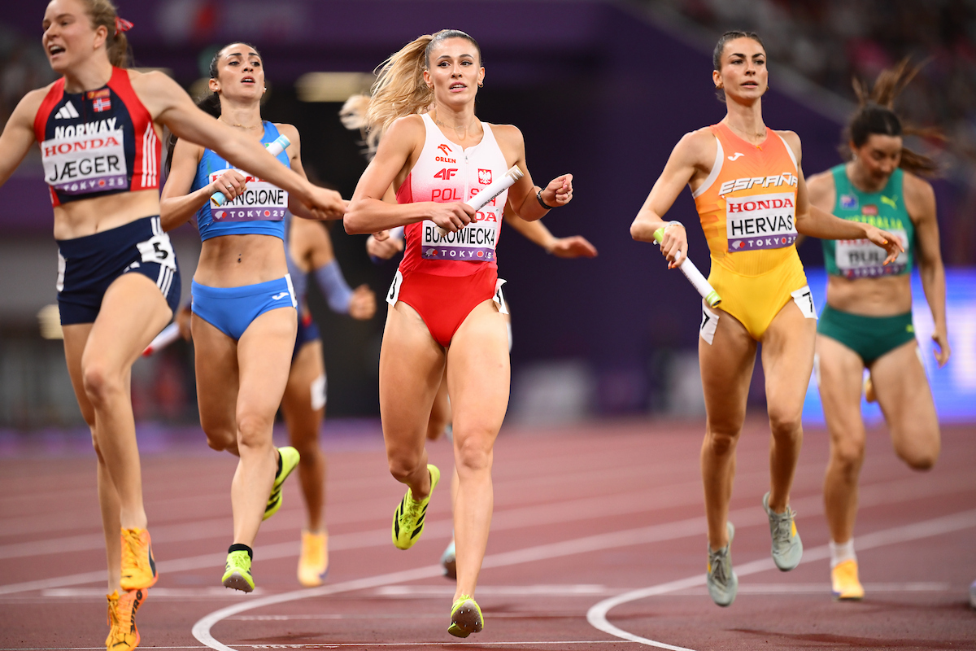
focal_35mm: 400
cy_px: 326
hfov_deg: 5.2
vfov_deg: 3.4
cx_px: 488
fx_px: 10844
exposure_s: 1/2000
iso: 1600
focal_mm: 400
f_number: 2.8
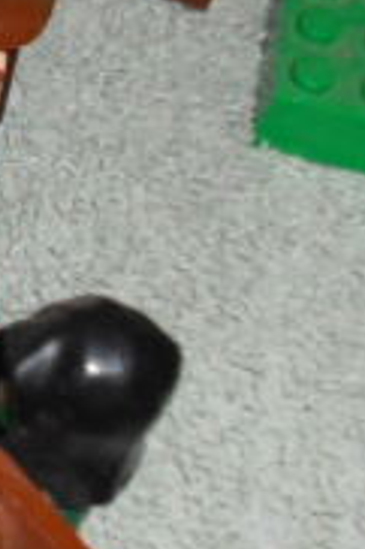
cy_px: 178
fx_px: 1676
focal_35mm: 110
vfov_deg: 18.5
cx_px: -455
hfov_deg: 10.9
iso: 200
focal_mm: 5.3
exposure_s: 1/25
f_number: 11.9
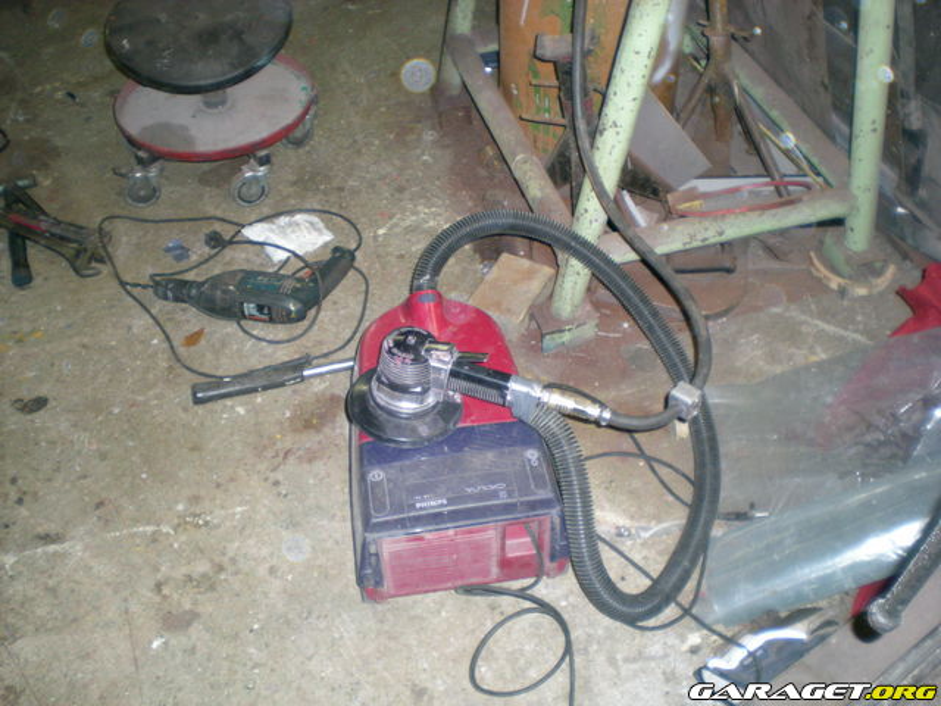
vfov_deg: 37.7
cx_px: 470
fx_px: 1033
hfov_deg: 49.0
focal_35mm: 38
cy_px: 353
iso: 205
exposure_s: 1/60
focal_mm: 6.3
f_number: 3.1
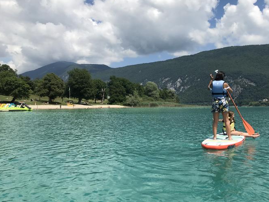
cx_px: 162
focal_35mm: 34
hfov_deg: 53.6
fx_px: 264
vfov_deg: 41.8
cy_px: 93
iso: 20
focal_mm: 3.99
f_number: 1.8
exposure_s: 1/3690
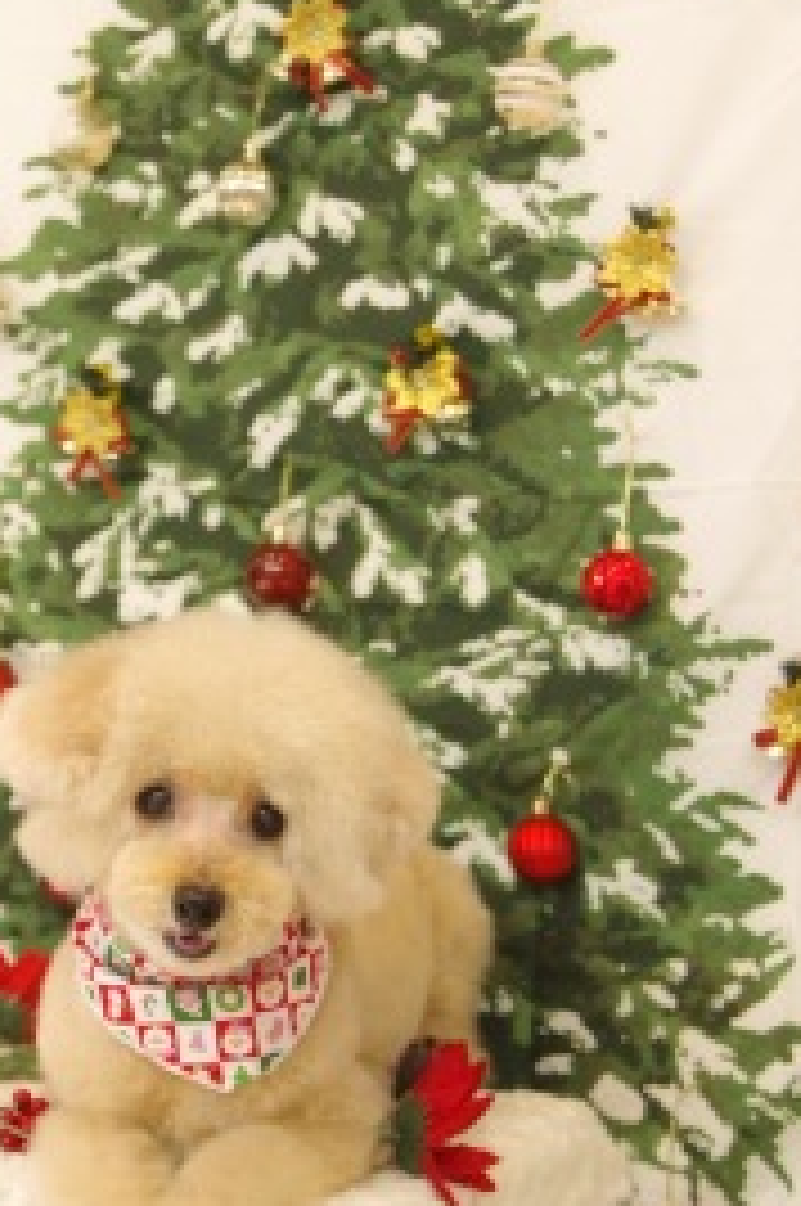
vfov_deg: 23.9
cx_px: 234
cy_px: 616
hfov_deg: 16.0
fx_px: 2844
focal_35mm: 85
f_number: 3.5
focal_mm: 38
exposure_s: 1/125
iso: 2000
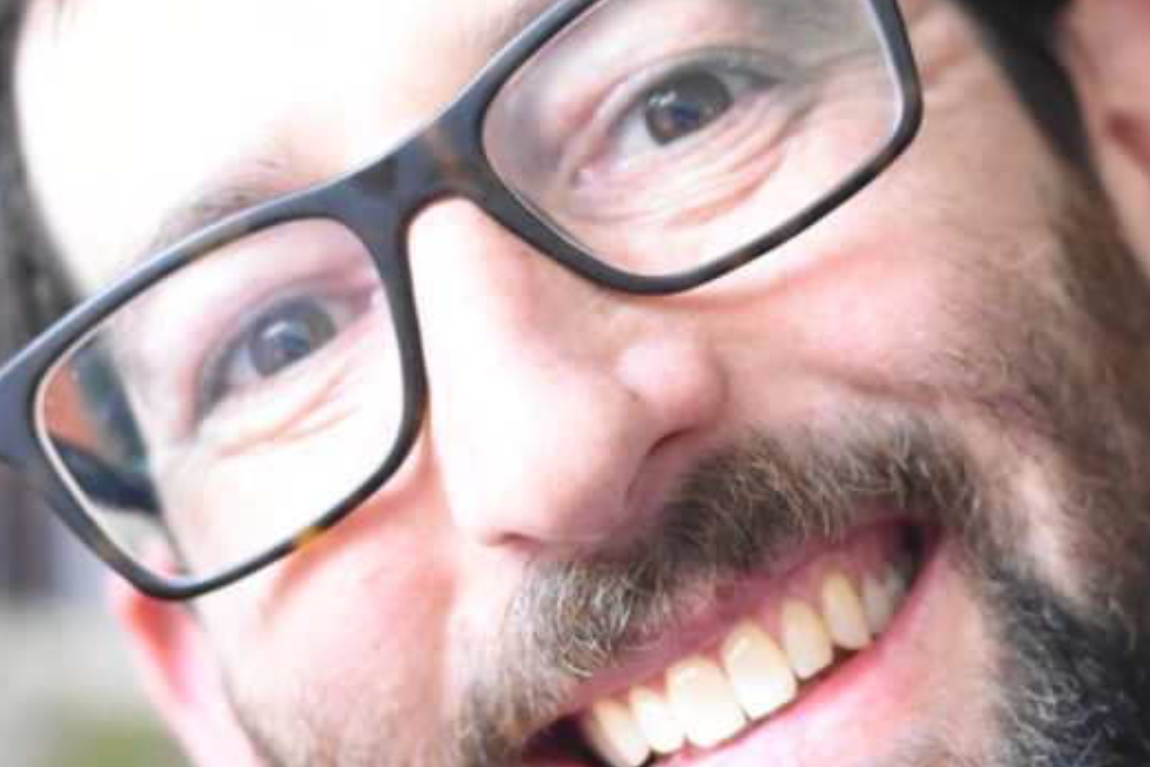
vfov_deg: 7.9
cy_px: 349
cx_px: 504
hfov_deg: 11.9
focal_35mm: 173
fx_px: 5528
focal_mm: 50
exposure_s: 1/320
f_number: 2.5
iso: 4000
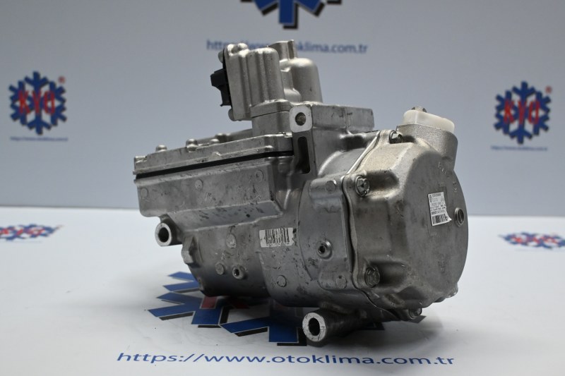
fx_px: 683
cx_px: 282
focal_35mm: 44
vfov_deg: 30.8
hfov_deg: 45.0
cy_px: 188
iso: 1100
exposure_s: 1/125
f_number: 4.8
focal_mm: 29
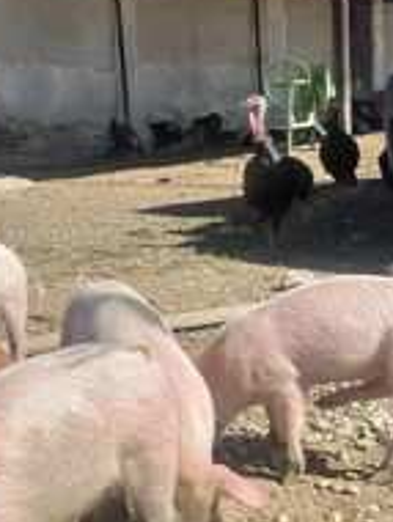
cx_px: 22
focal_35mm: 61
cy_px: 288
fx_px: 921
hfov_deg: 23.3
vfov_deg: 31.6
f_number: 1.8
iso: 16
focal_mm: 3
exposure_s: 1/2538
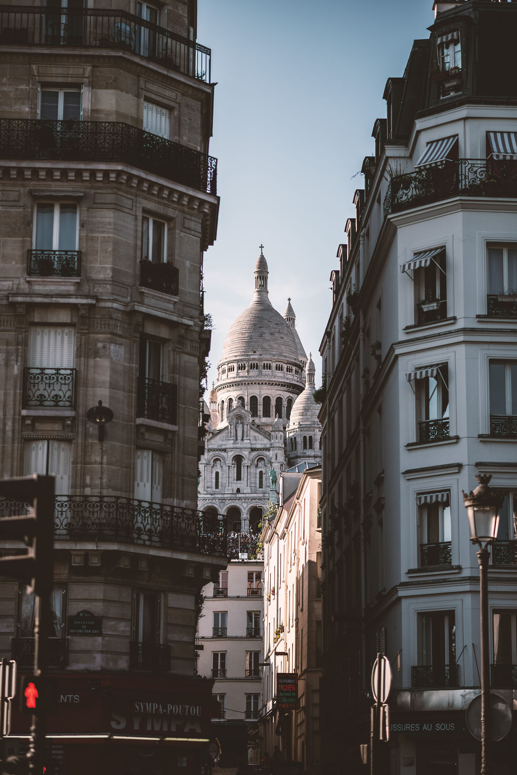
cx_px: 258
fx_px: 1829
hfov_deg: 16.1
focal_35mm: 85
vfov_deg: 23.9
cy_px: 388
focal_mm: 85
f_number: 2
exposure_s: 1/3200
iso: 100
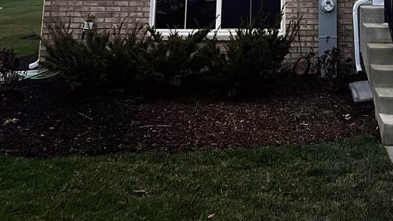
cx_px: 303
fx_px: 615
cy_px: -163
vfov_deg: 17.1
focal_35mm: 59
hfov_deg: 34.6
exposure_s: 1/40
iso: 640
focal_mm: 5.7
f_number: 1.5
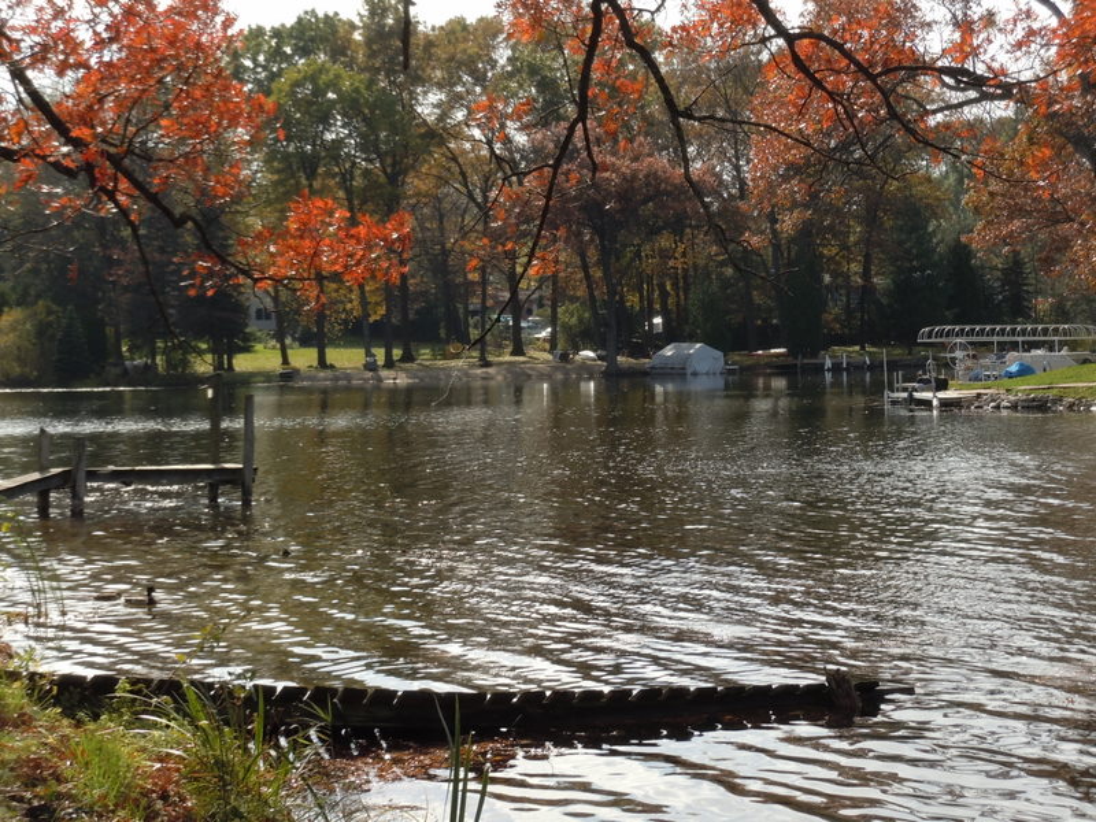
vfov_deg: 17.0
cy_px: 411
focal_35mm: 87
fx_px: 2755
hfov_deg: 22.5
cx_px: 548
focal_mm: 15.6
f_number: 5.3
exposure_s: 1/400
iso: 100
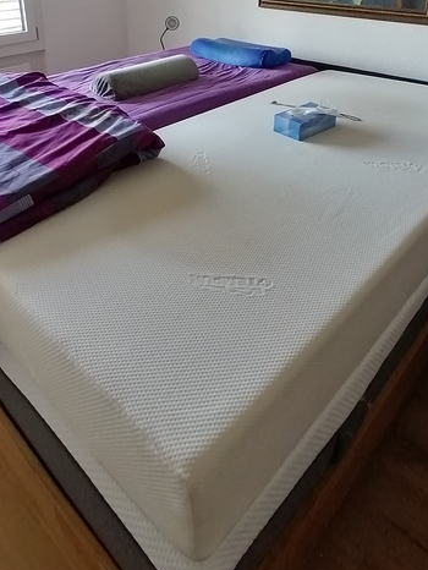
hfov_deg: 49.5
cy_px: 106
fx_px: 461
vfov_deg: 58.1
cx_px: 176
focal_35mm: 28
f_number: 2.4
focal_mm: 2.84
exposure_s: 1/33.3
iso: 250
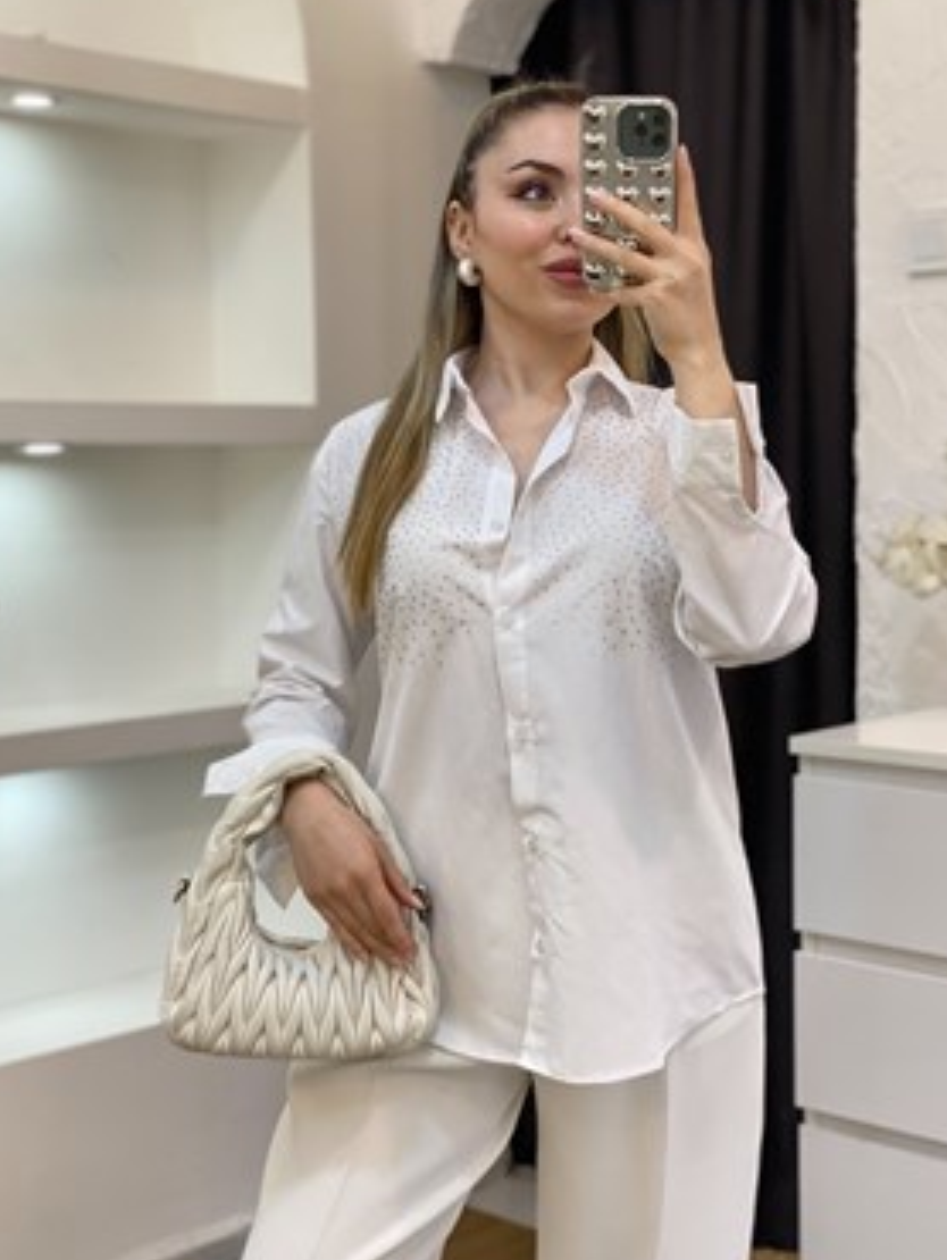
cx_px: 494
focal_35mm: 58
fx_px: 2113
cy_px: 601
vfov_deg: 33.2
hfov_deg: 25.3
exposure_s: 1/100
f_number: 2
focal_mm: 6
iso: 64
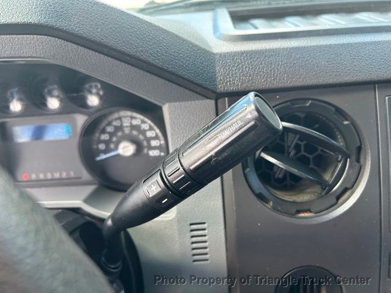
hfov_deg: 67.3
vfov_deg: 53.1
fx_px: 294
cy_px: 146
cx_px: 196
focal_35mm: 26
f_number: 1.5
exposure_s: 1/121
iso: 64
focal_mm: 5.7
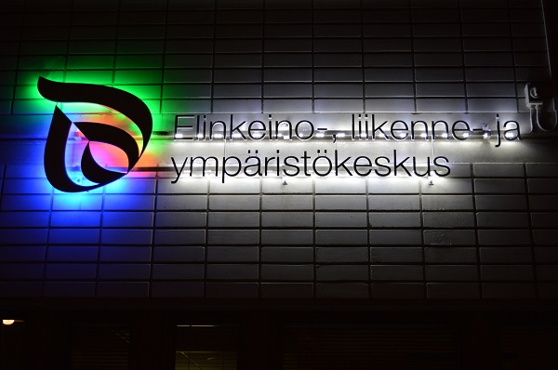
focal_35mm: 51
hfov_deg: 38.9
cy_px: 185
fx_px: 789
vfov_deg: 26.4
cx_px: 279
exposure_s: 1/50
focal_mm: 34
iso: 400
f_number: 4.5
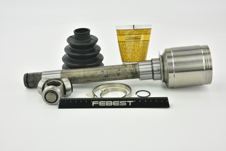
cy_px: 76
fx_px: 377
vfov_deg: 22.6
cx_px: 113
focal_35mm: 60
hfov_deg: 33.4
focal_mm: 60
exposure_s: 1/2.5
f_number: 32
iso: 64
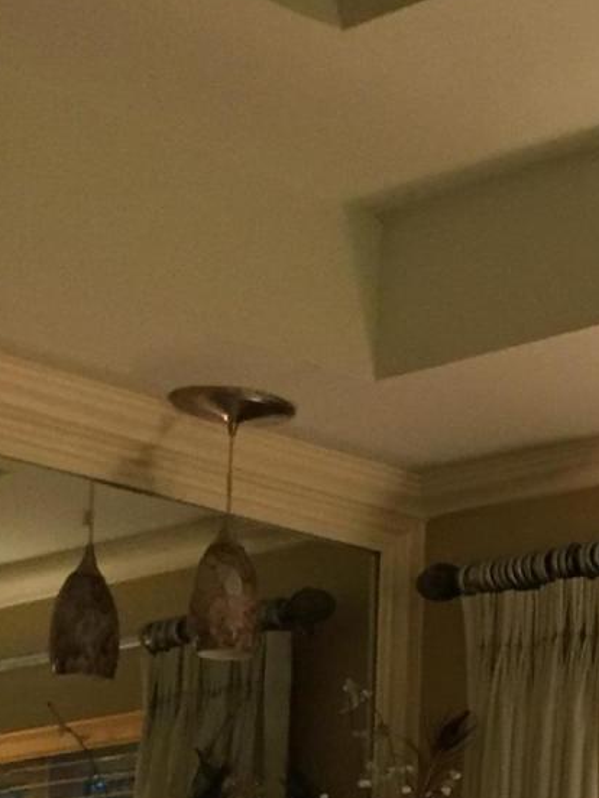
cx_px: 1075
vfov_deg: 18.0
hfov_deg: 12.8
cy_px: 901
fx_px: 2423
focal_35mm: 105
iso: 160
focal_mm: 4.15
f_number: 2.2
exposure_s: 1/30
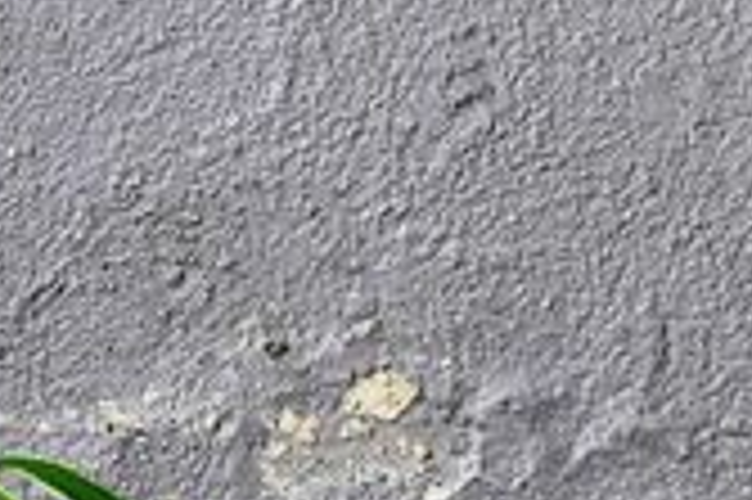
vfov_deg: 5.0
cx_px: 1391
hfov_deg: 7.6
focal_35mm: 264
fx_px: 5509
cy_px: 1270
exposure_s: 1/100
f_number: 5
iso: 800
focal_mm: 44
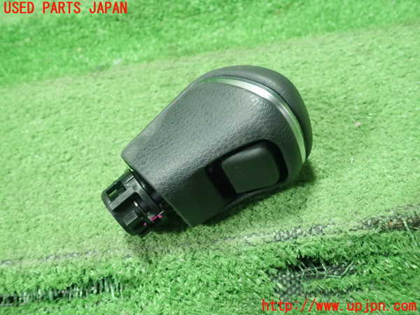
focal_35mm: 30
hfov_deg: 60.0
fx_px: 364
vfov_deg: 46.8
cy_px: 158
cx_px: 210
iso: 800
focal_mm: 5.5
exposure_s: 1/100
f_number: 2.3
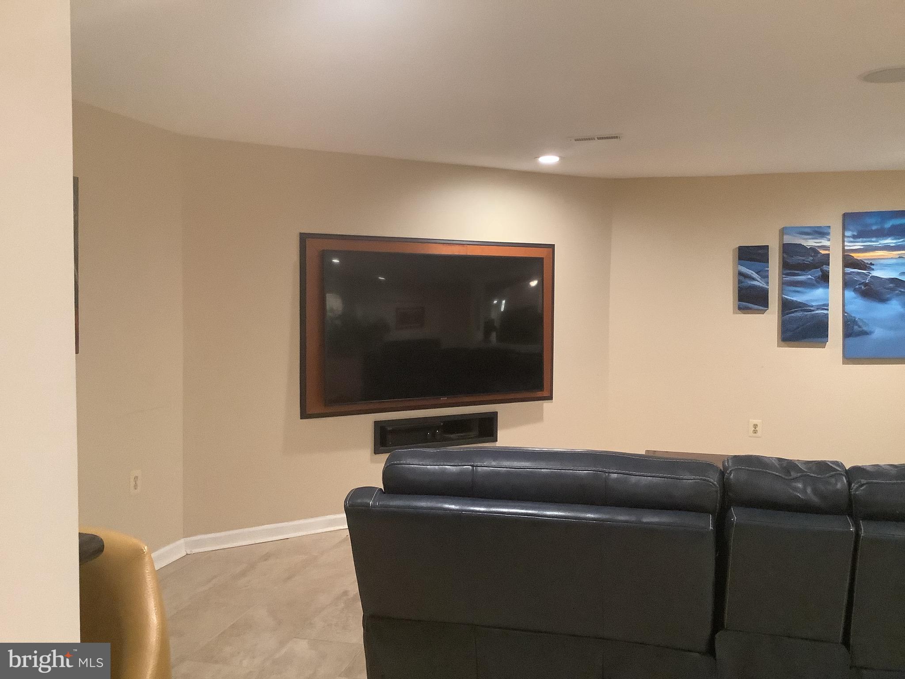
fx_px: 810
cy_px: 340
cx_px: 452
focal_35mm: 31
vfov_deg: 45.4
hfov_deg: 58.4
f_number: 2.4
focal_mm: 3.3
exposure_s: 1/40
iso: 400
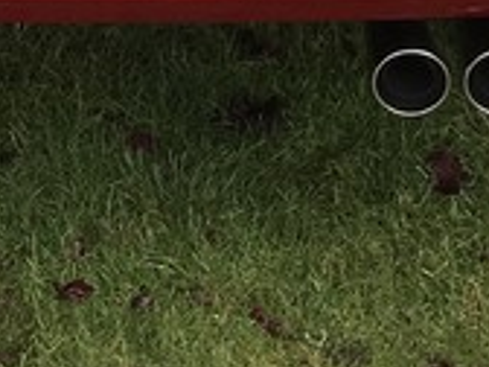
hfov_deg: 14.4
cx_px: -64
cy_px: -498
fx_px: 1879
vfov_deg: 9.9
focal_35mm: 133
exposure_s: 1/491
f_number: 1.8
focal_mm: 3.99
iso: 20
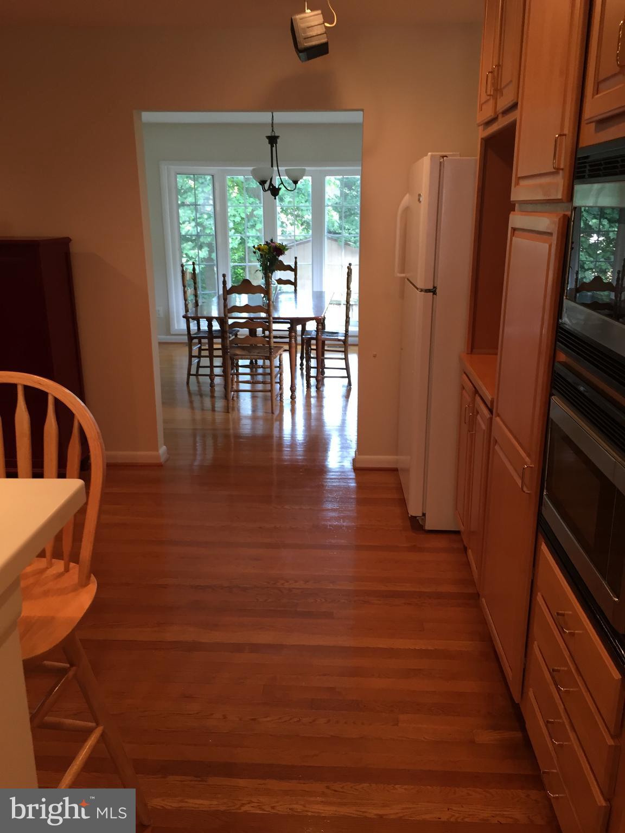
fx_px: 698
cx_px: 312
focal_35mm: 29
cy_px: 416
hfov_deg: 48.2
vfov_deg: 61.7
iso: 64
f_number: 2.2
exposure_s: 1/30
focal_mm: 4.15
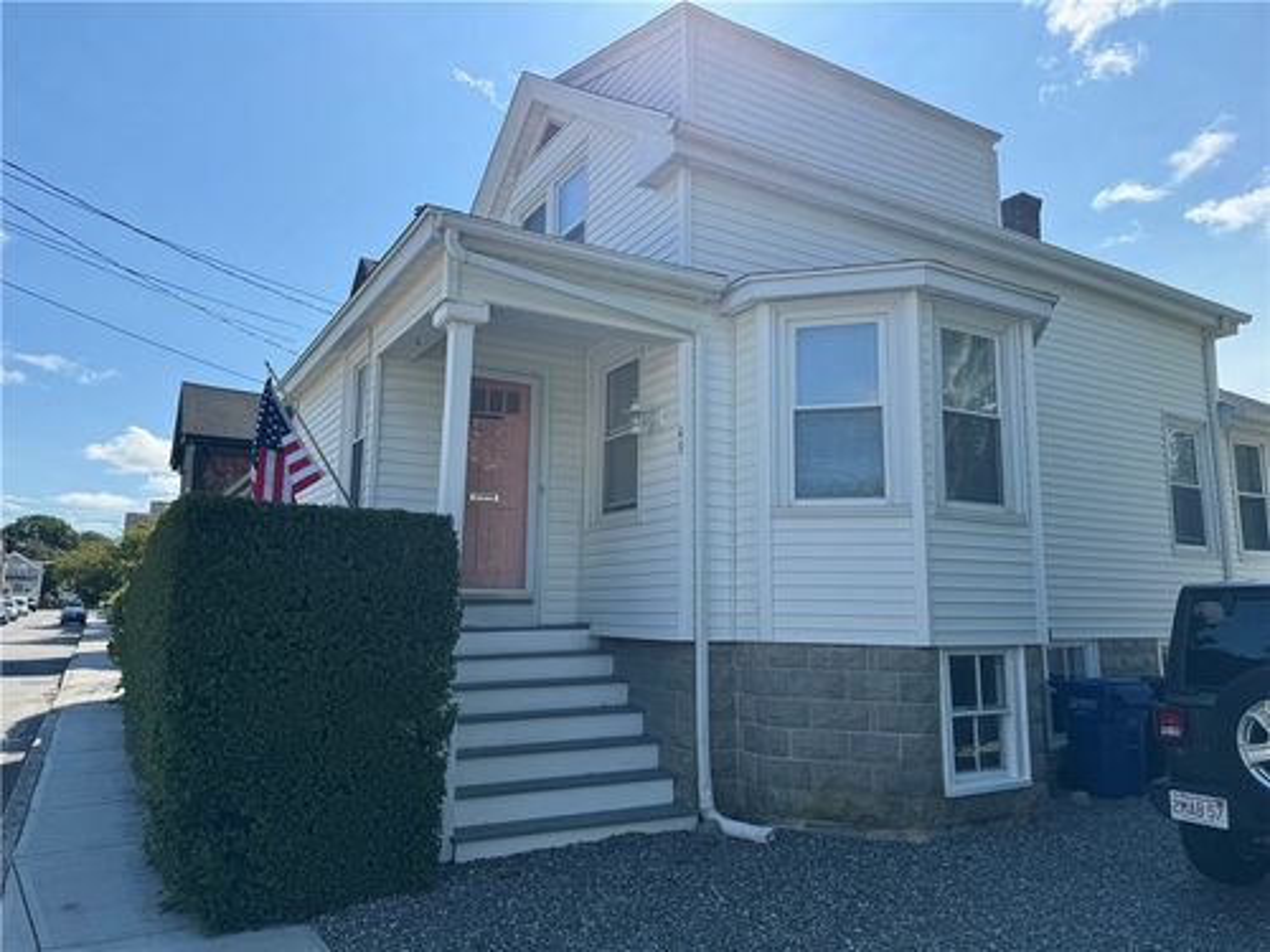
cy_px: 476
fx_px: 881
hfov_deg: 71.6
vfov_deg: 56.8
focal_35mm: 24
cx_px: 635
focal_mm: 6.76
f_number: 1.78
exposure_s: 1/3802
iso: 80
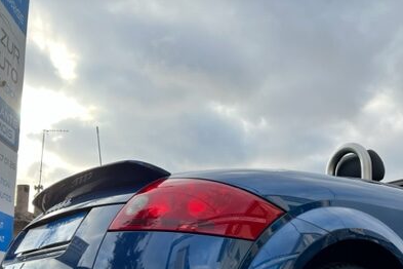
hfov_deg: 43.3
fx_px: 493
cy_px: 244
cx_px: 296
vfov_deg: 29.2
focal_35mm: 44
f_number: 1.5
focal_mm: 5.7
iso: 50
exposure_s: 1/2252
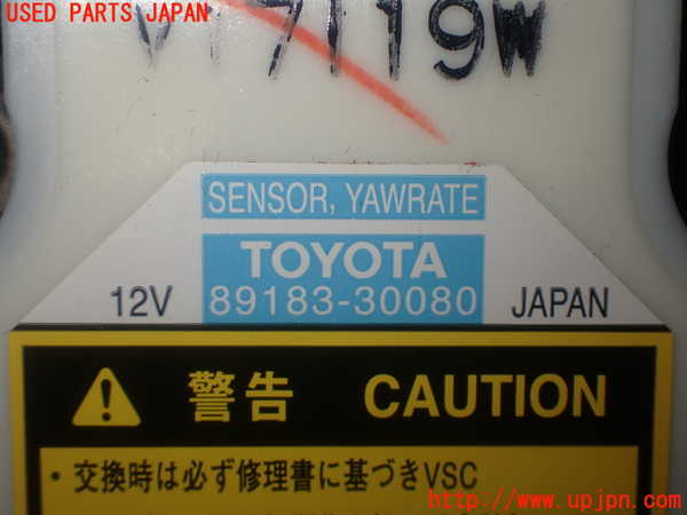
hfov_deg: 38.2
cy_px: 258
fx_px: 992
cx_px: 344
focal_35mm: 50
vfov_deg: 29.1
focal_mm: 9.01
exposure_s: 1/100
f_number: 3.2
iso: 100
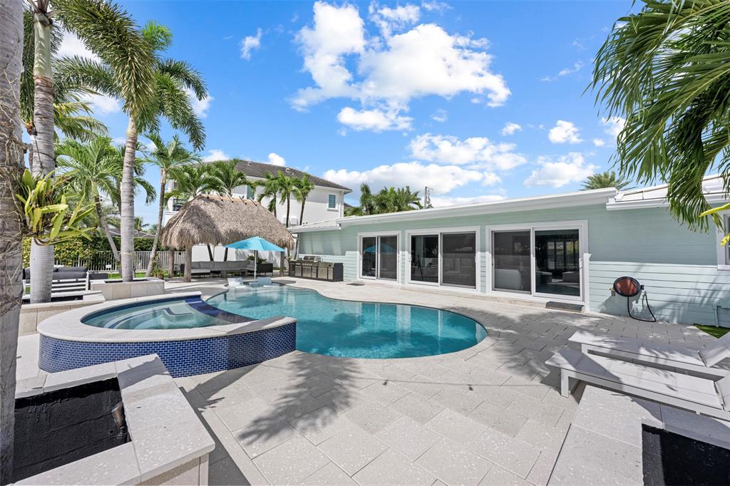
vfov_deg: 81.2
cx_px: 365
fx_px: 284
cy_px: 243
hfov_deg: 104.3
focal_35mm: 14
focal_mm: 14
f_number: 8
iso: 64
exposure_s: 1/160
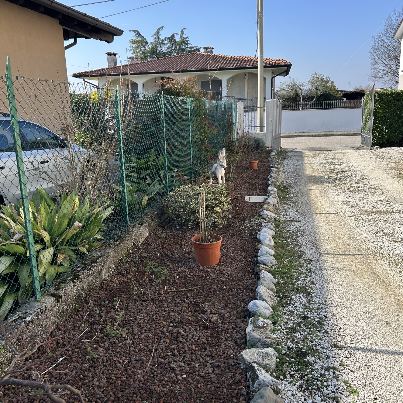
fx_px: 408
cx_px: 203
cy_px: 195
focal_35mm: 31
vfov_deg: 52.5
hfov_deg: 52.5
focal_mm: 5.7
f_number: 1.5
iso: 50
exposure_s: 1/2457
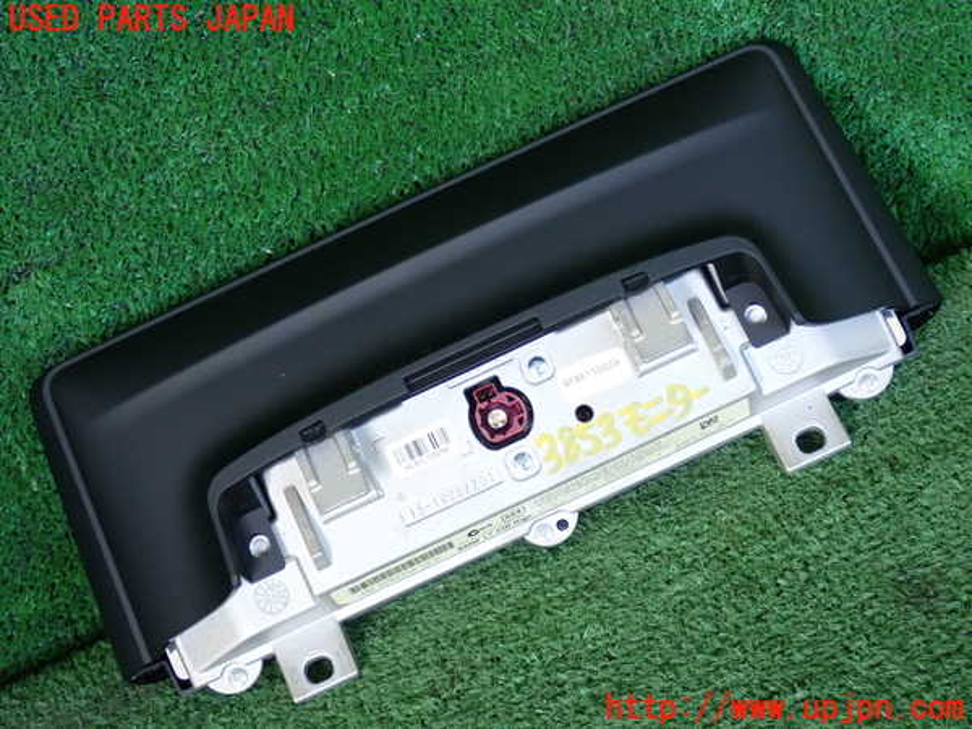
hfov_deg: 29.0
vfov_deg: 21.9
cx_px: 486
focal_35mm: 67
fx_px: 1881
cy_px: 364
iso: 400
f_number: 3.8
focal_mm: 11.88
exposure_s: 1/125
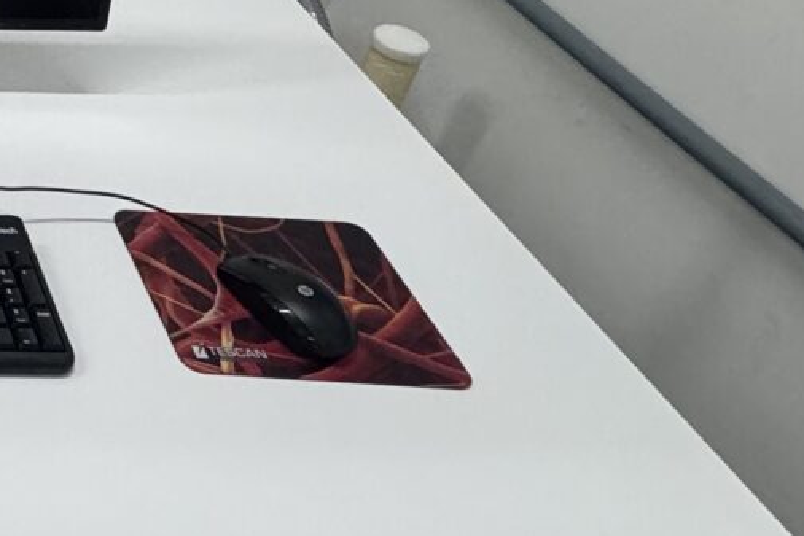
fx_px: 1318
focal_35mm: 59
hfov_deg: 24.4
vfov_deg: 21.2
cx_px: -471
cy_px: -132
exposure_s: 1/120
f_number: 2.2
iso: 250
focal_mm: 2.22
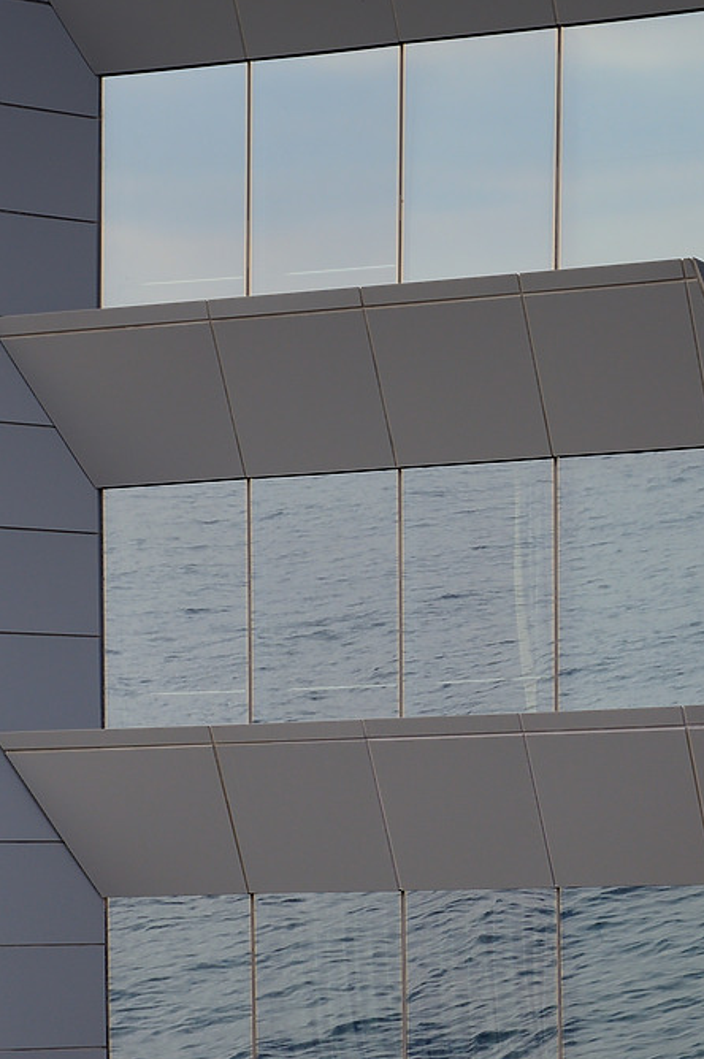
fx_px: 4458
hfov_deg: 9.0
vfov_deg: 13.5
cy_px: 477
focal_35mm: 152
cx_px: 346
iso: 200
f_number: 9
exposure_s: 1/250
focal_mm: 75
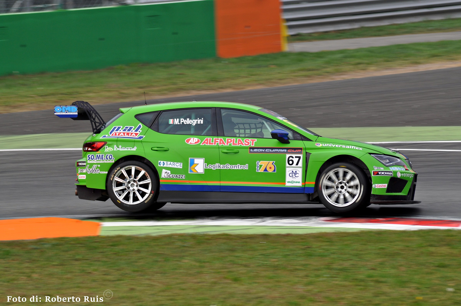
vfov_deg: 3.4
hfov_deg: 5.1
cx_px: 230
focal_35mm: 405
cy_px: 153
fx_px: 5180
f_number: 9
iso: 200
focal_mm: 270
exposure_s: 1/250
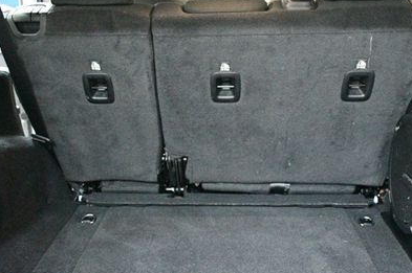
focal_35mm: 44
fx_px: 503
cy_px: 177
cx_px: 199
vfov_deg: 30.3
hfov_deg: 44.5
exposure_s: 1/60
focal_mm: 18
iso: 12800
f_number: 3.5
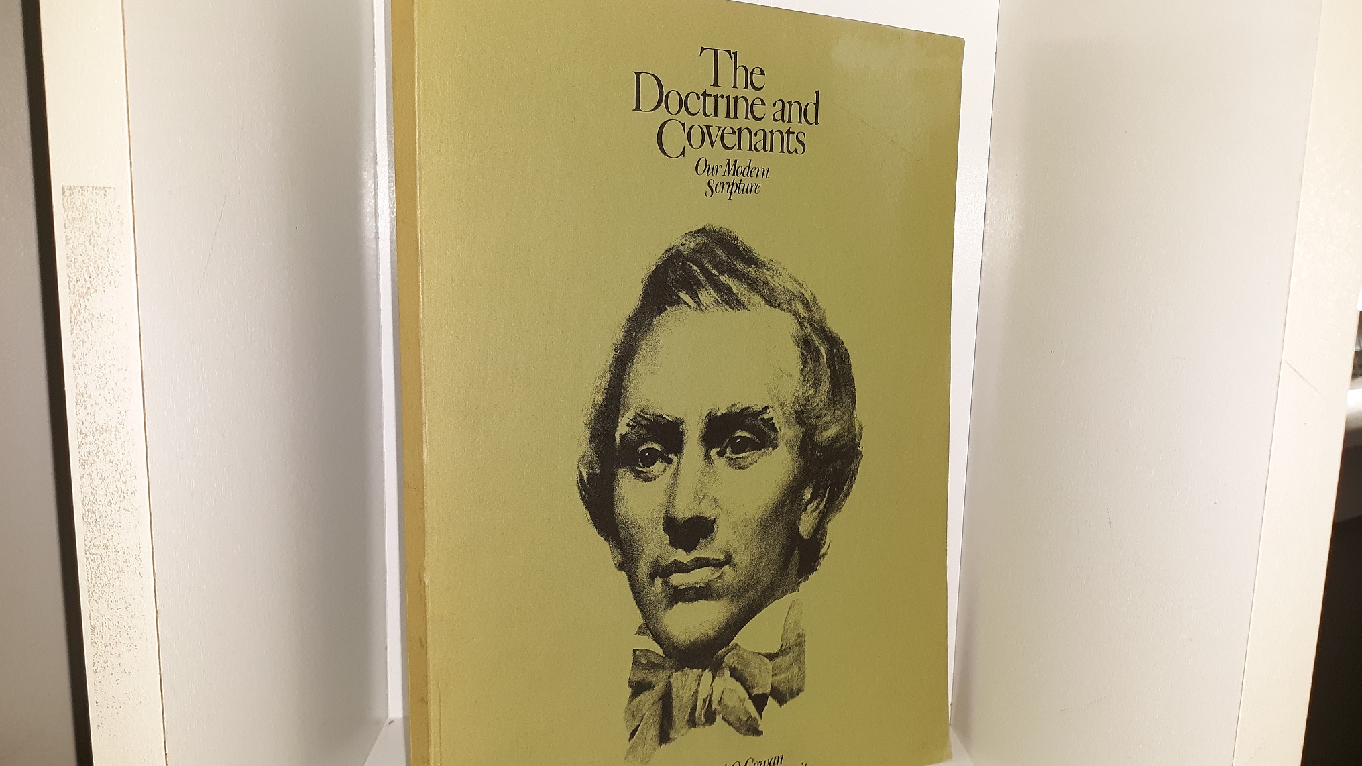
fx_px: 1119
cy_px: 423
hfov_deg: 62.6
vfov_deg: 37.7
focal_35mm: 31
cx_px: 689
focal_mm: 3.7
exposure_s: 1/100
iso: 64
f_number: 1.7
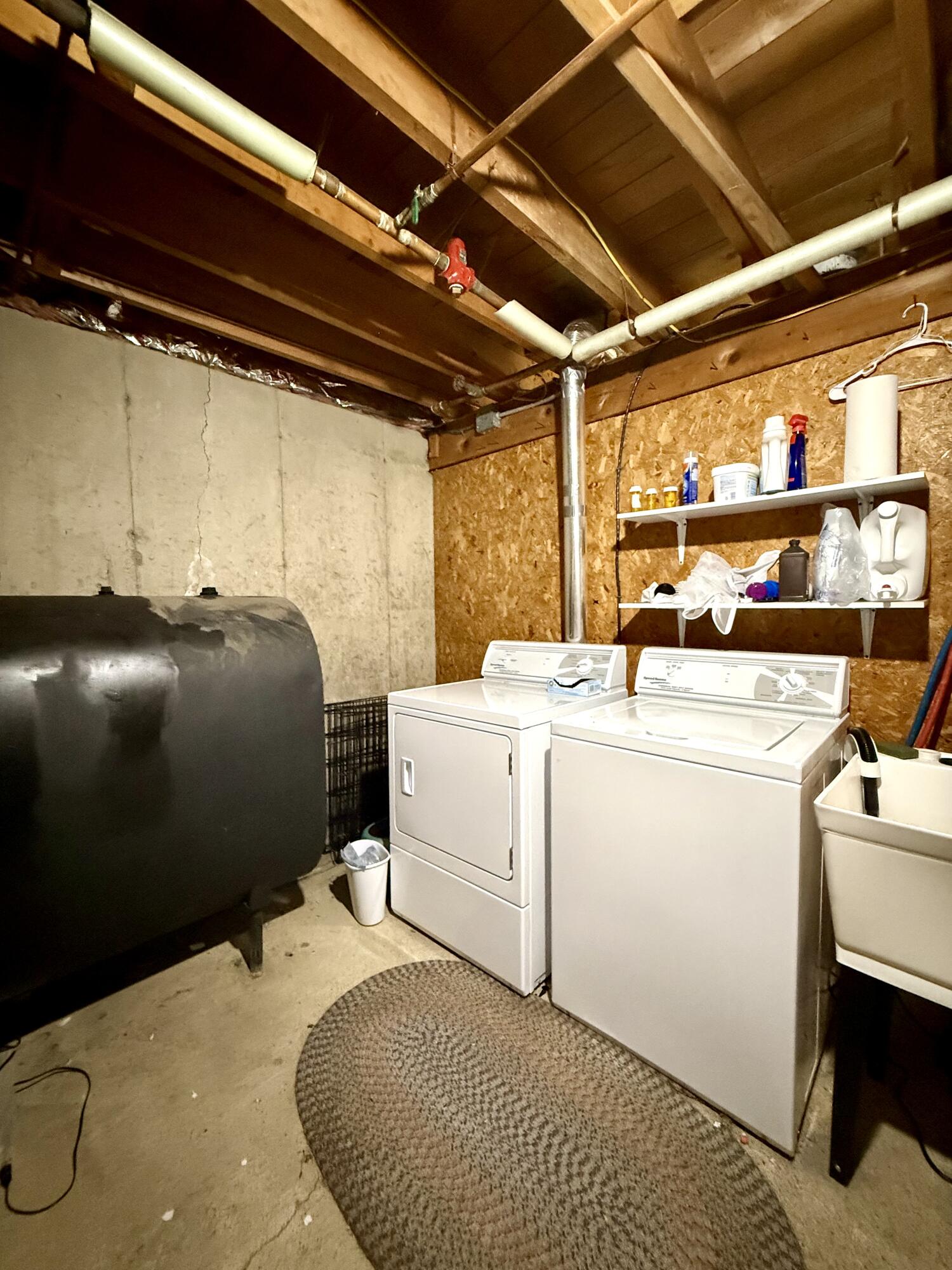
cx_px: 476
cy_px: 635
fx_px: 513
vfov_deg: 102.1
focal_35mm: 14
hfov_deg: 85.7
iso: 1000
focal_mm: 2.22
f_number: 2.2
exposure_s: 1/60
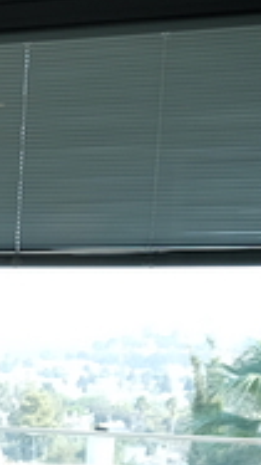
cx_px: -602
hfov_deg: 8.6
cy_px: 445
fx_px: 1343
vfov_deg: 19.2
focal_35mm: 109
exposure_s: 1/100
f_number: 3.6
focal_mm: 18
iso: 160
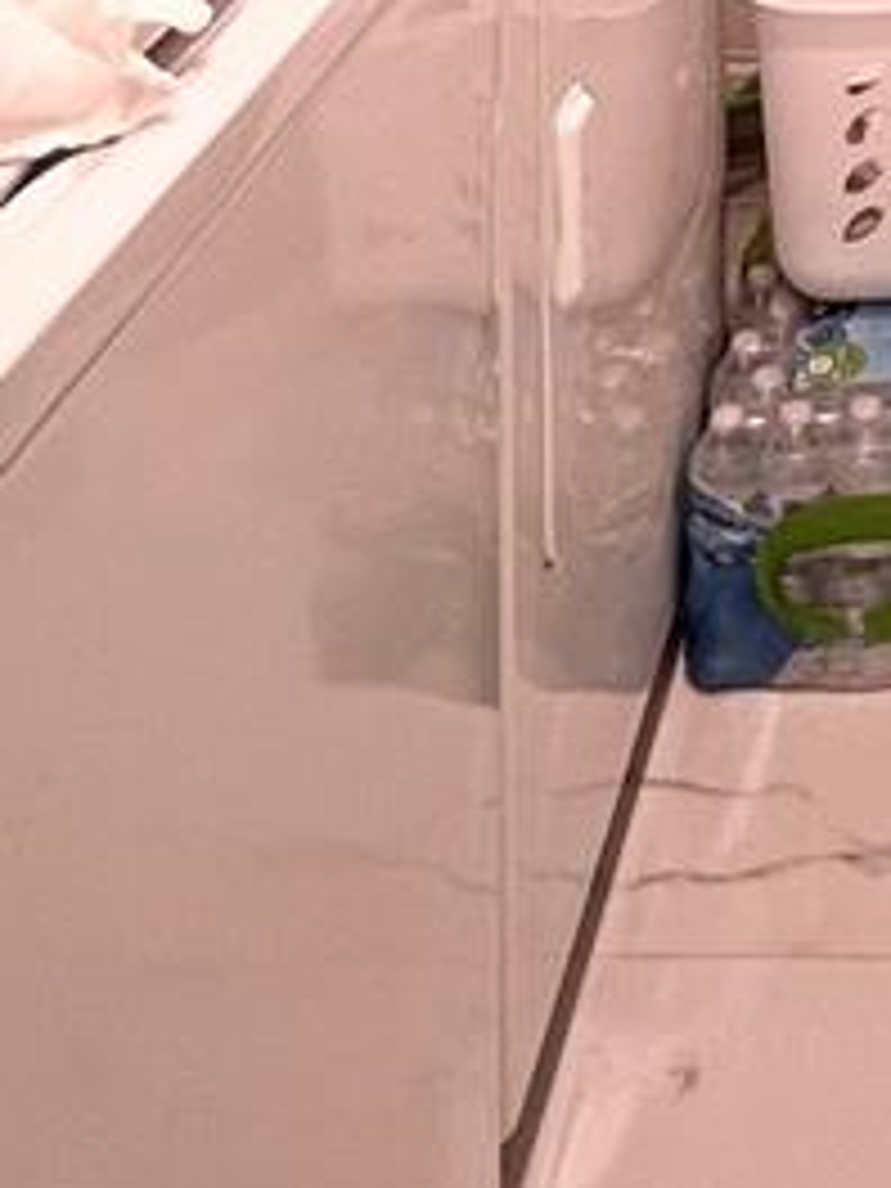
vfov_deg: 22.5
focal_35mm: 59
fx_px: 2025
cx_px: 1161
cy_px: -837
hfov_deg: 22.2
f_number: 1.8
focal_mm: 1.57
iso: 160
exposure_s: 1/60
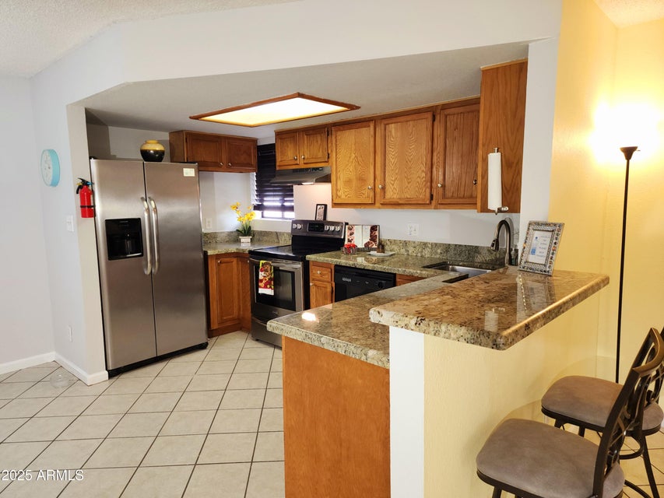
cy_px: 249
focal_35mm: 23
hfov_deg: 73.9
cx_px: 332
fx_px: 441
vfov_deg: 58.9
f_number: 1.8
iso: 125
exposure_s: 1/60.2
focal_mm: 6.4
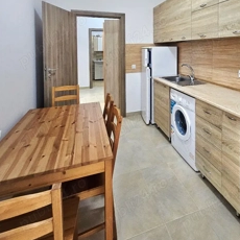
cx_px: 154
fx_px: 157
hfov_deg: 73.2
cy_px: 53
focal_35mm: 20
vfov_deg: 68.7
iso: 160
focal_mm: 2.2
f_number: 2.2
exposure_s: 1/50.3
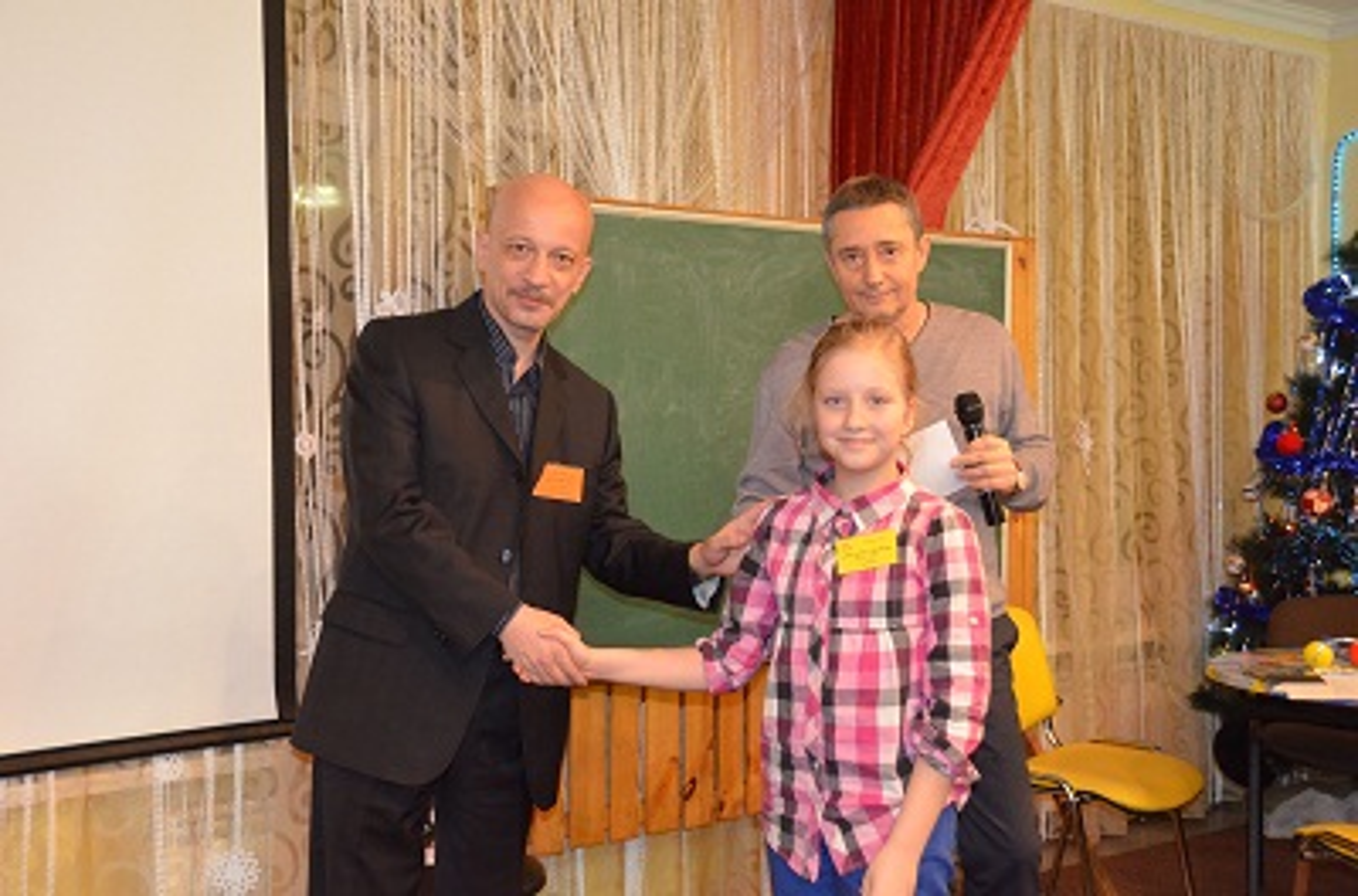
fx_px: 1805
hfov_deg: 41.2
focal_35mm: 48
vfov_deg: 27.9
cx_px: 679
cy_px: 448
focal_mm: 32
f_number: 4
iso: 3200
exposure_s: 1/60
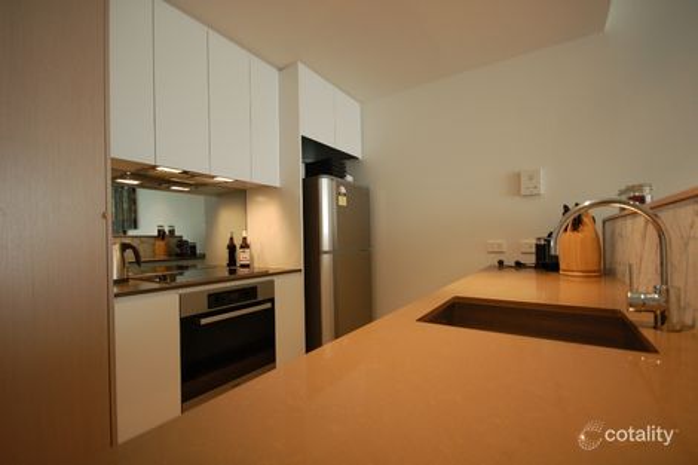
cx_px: 349
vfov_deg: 77.3
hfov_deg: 100.4
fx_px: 291
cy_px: 232
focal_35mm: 15
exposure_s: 1/30
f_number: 4
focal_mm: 10
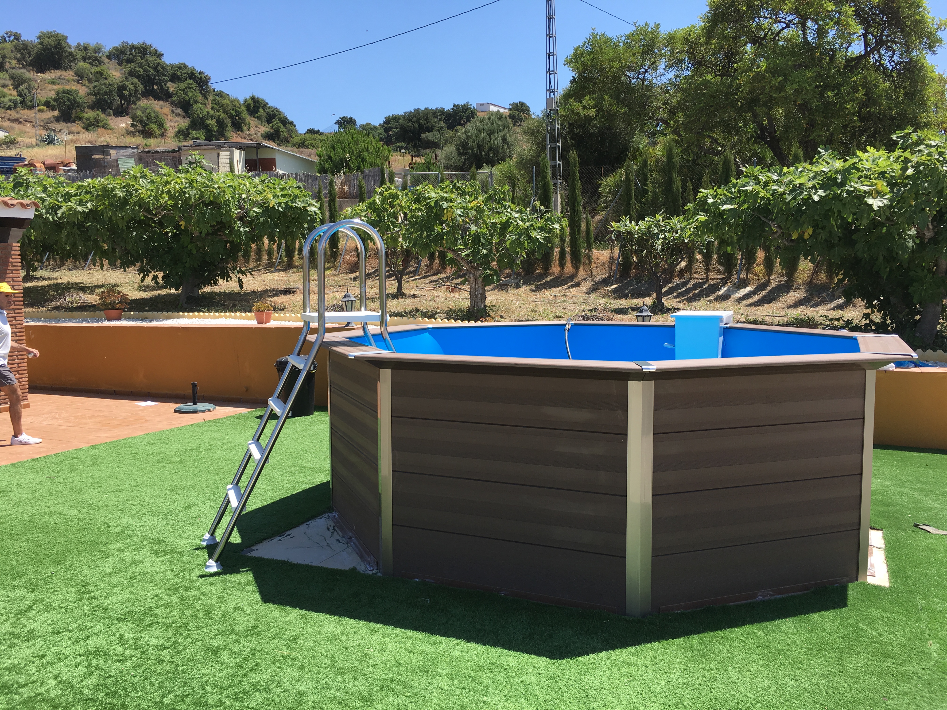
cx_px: 474
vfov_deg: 48.2
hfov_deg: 61.7
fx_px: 793
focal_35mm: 29
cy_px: 355
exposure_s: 1/1099
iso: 25
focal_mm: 4.15
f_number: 2.2
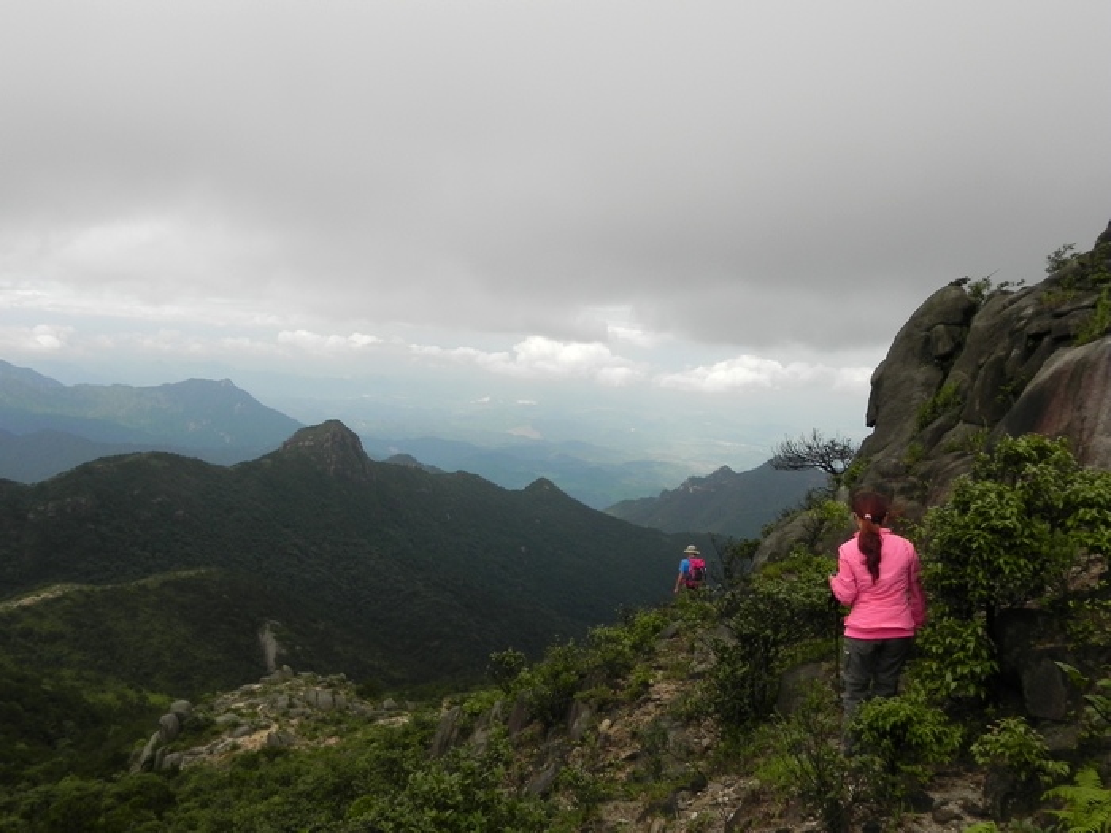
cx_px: 556
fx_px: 1059
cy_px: 416
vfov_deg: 42.9
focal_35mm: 33
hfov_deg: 55.4
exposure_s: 1/310
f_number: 6.3
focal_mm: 5.9
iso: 160
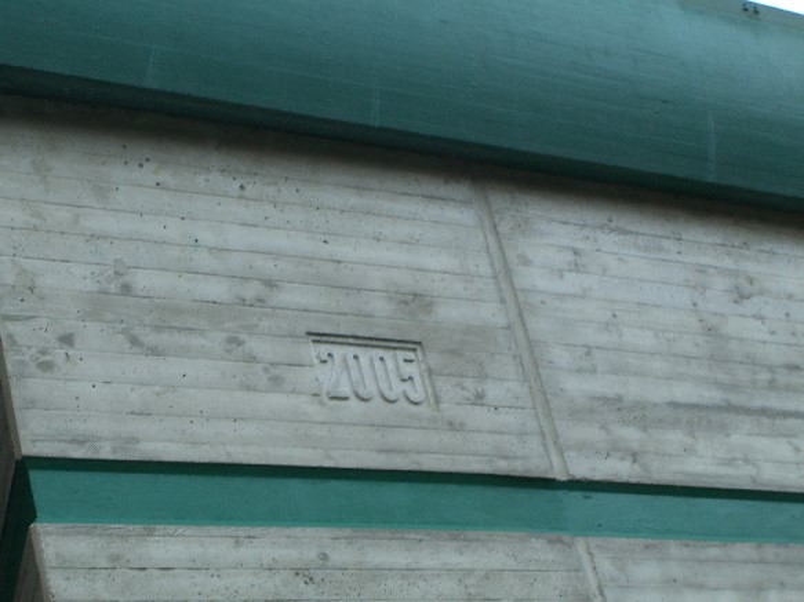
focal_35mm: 114
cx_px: 402
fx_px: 2647
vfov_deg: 13.0
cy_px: 301
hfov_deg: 17.3
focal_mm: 23.7
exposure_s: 1/80
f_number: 5.1
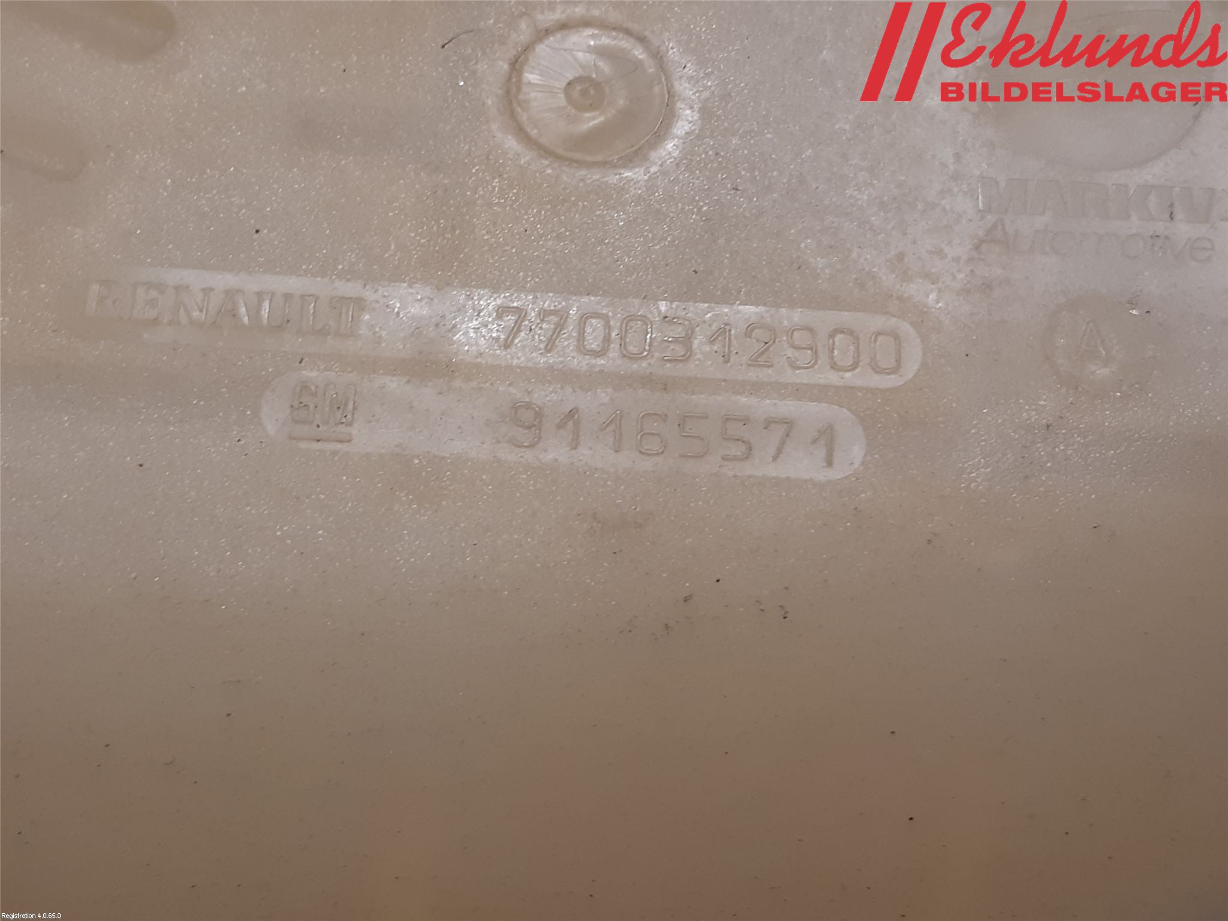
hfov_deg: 67.3
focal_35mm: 26
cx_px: 614
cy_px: 460
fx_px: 922
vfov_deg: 53.1
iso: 100
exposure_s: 1/50
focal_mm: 3.93
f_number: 1.7
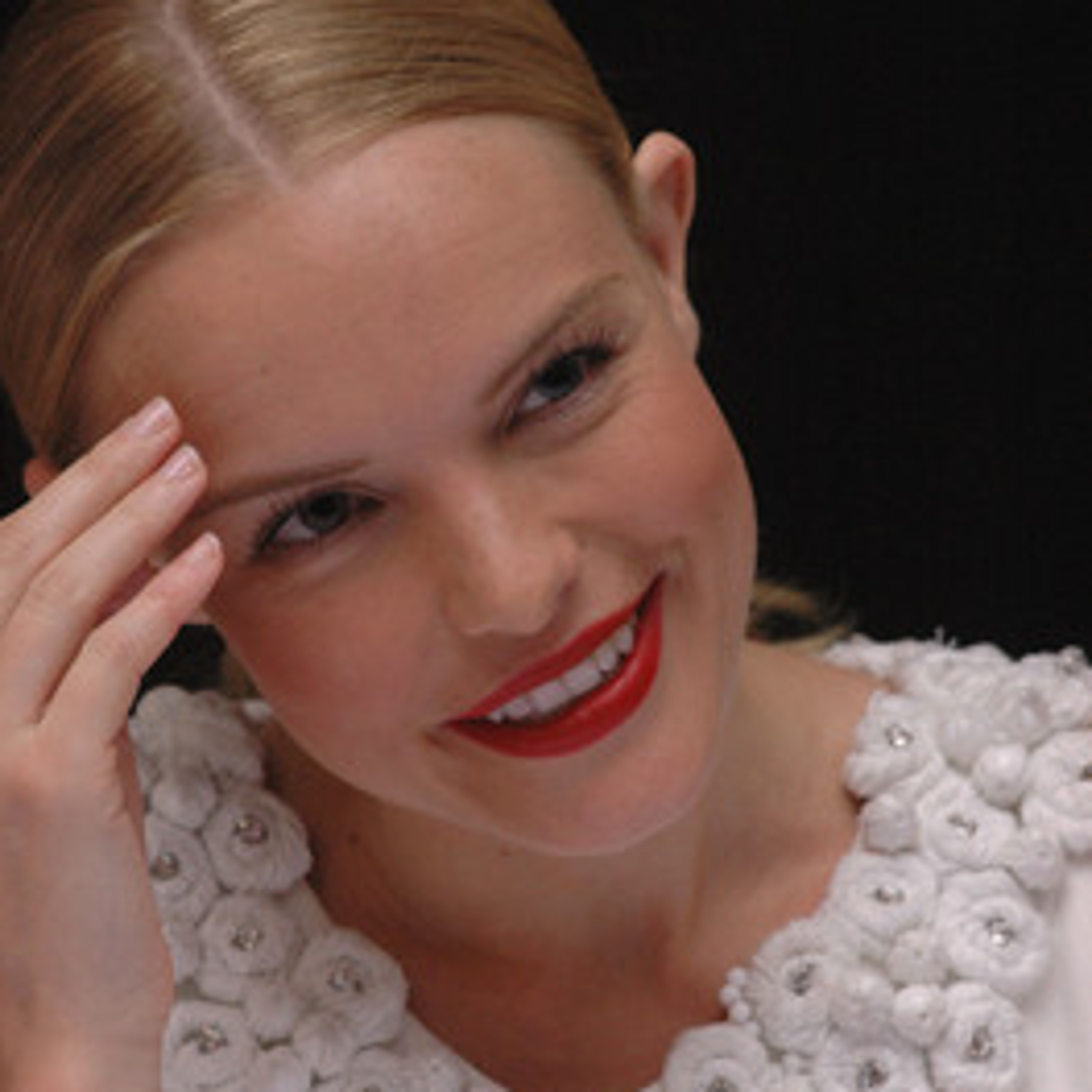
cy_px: 558
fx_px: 8624
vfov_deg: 7.2
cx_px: 546
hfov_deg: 7.2
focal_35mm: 242
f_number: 10
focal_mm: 125
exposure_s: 1/400
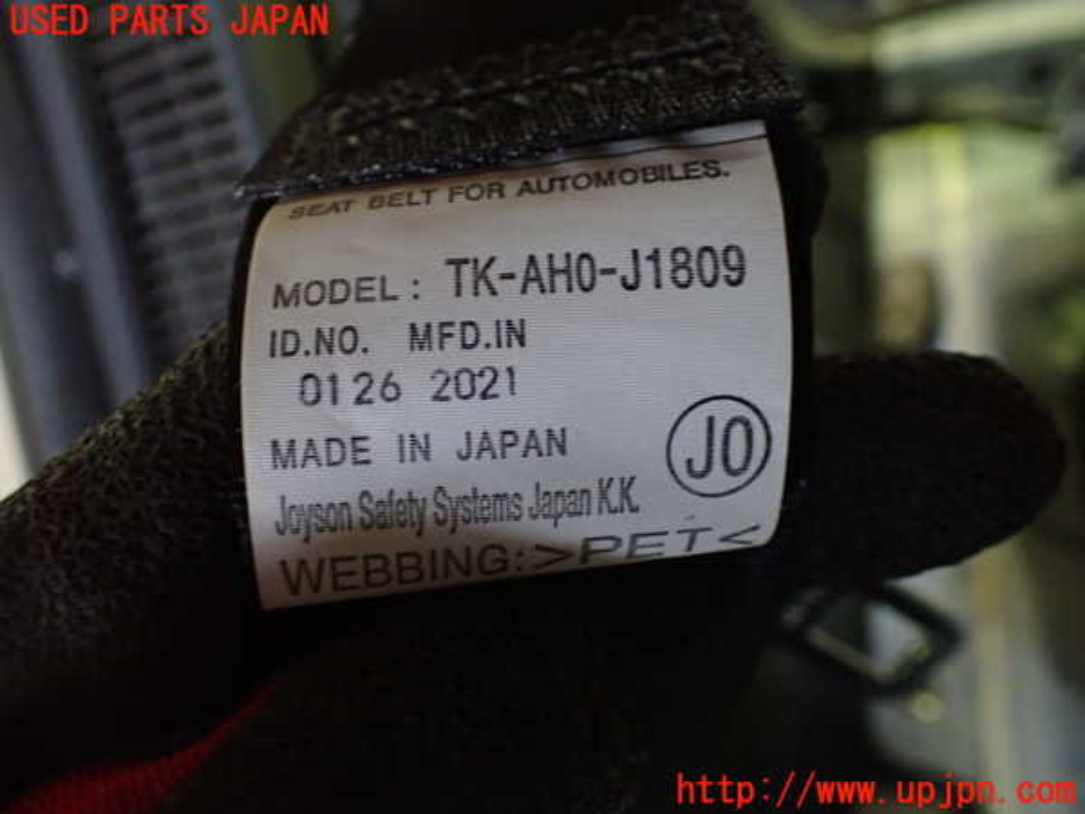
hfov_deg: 60.0
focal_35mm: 30
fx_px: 940
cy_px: 407
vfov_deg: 46.8
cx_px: 542
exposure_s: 1/40
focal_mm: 5.4
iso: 800
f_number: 2.3
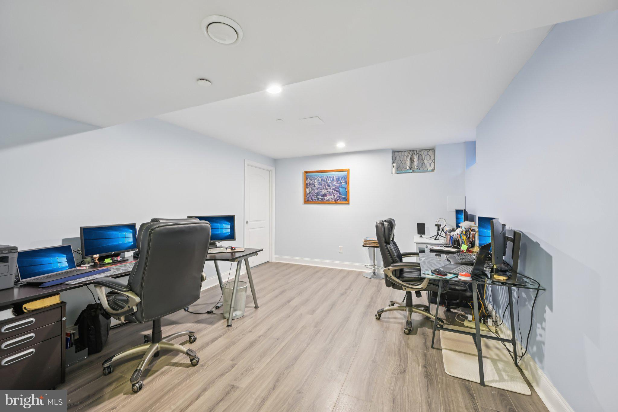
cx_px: 309
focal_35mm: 14
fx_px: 240
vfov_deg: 81.2
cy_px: 206
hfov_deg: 104.3
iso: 400
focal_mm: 14
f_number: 8
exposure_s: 1/1.25
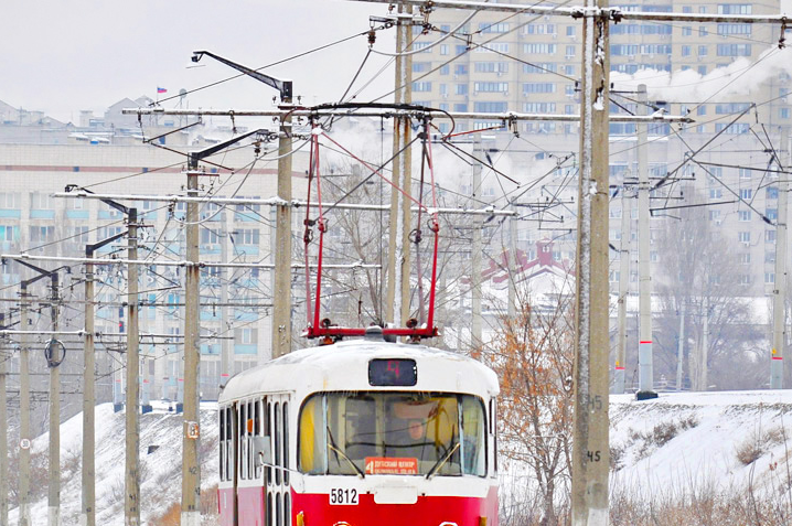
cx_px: 385
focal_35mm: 376
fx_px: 8263
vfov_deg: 3.6
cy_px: 334
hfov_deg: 5.5
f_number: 6.3
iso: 200
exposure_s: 1/320
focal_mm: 150
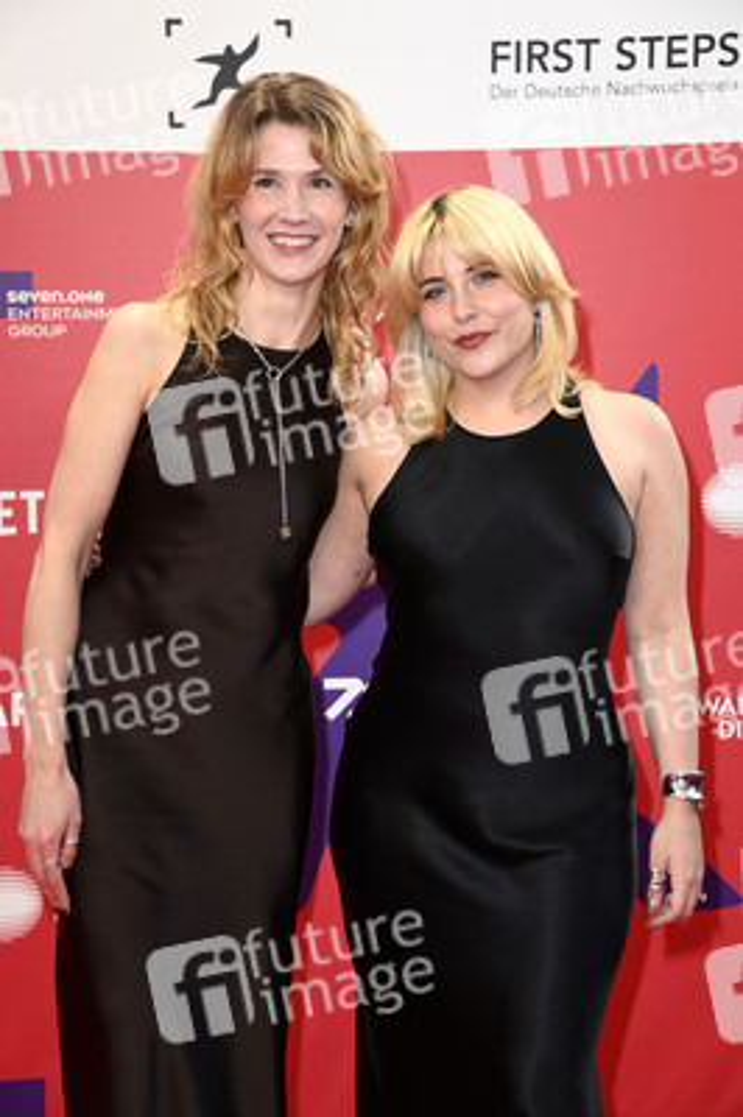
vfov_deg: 23.9
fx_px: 2636
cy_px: 558
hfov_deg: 16.0
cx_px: 372
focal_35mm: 85
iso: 640
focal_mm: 85
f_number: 5.6
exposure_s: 1/250
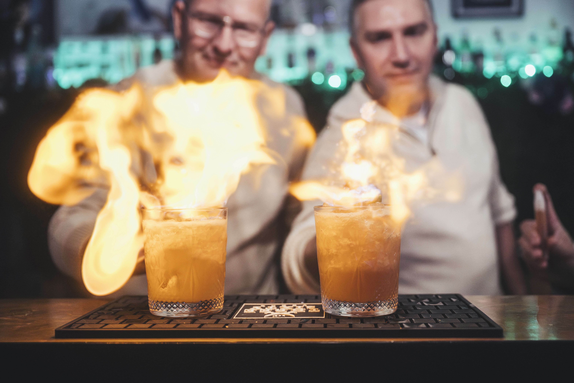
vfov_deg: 33.4
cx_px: 287
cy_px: 192
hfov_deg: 48.5
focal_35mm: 40
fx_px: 638
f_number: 2.8
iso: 6400
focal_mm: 40
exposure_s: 1/250
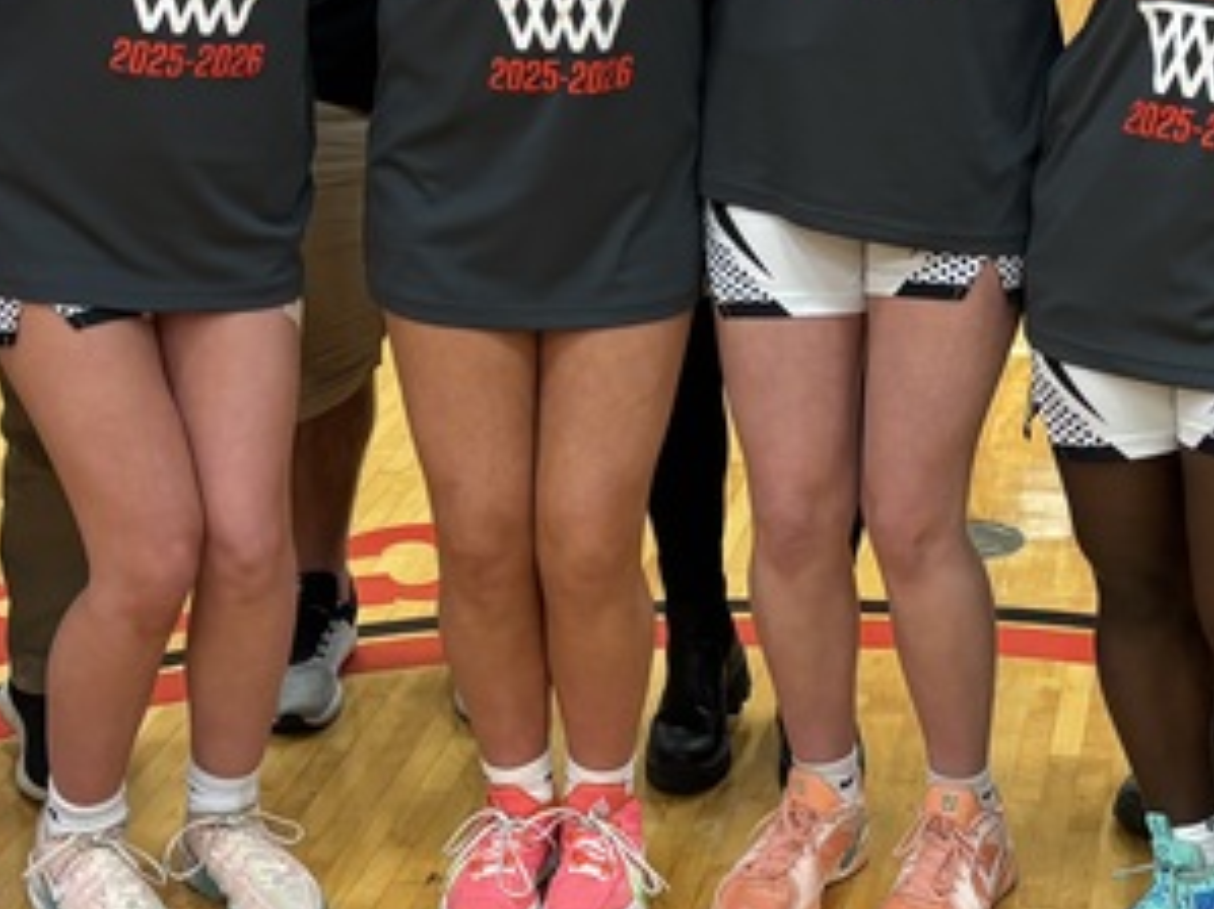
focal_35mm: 89
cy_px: 4
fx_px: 3120
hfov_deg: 21.8
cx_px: 909
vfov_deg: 16.3
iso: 125
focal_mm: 5.96
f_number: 1.6
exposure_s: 1/44
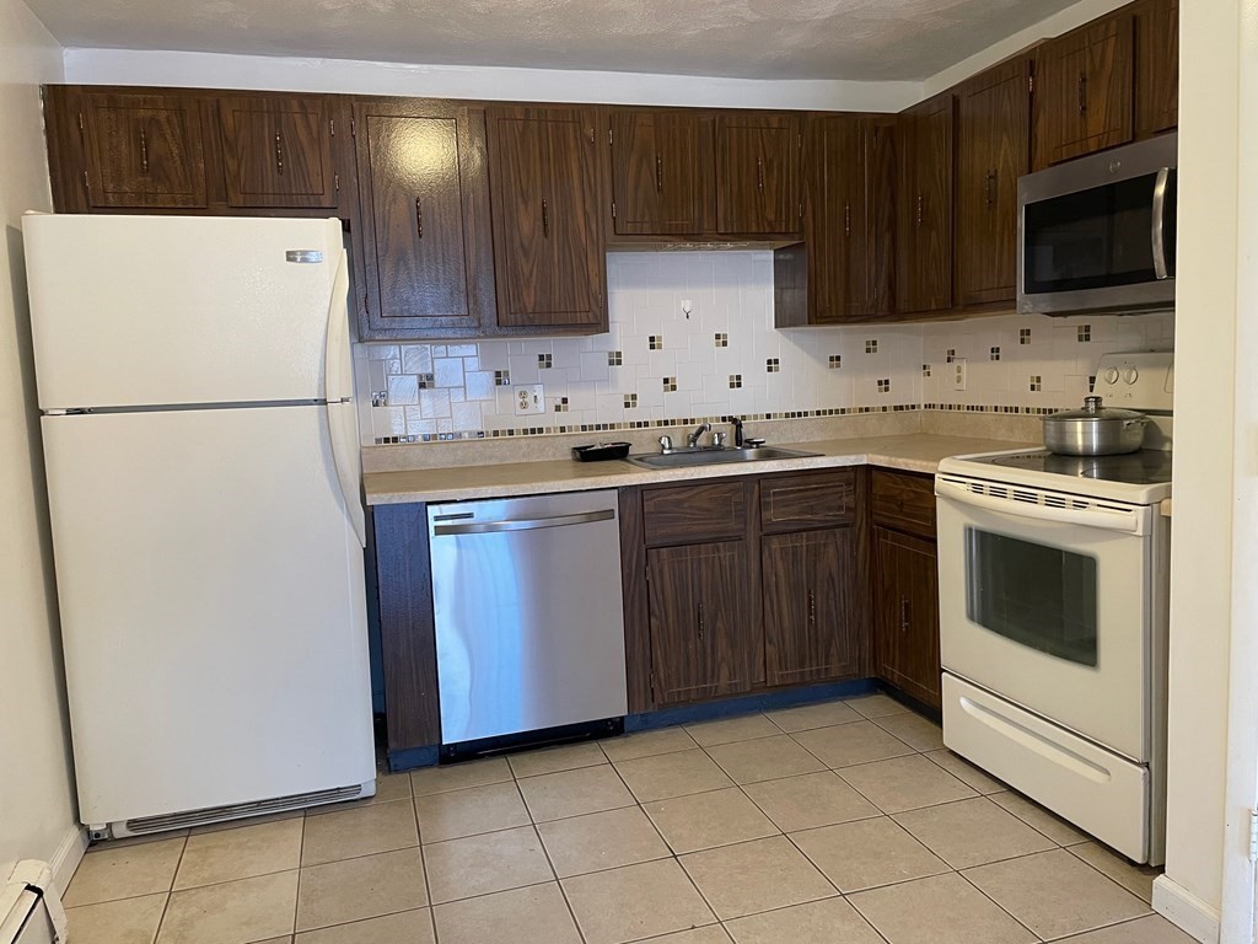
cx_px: 629
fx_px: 945
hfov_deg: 67.3
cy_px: 472
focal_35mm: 26
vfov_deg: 53.1
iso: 160
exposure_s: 1/60
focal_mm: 4.2
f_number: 1.6
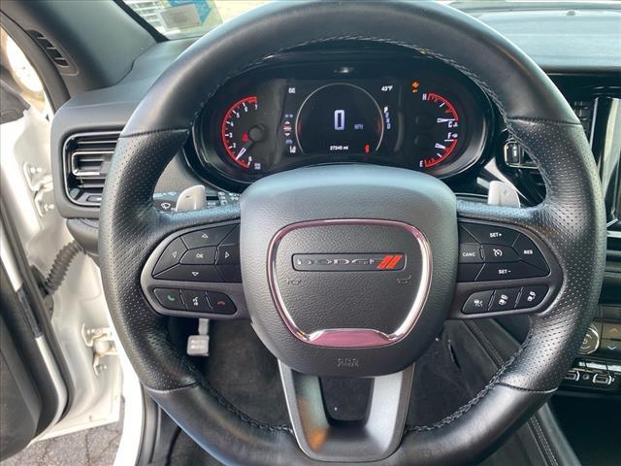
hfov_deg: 67.3
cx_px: 310
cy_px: 233
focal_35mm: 26
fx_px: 466
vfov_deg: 53.1
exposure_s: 1/97
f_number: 1.8
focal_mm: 4.25
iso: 125
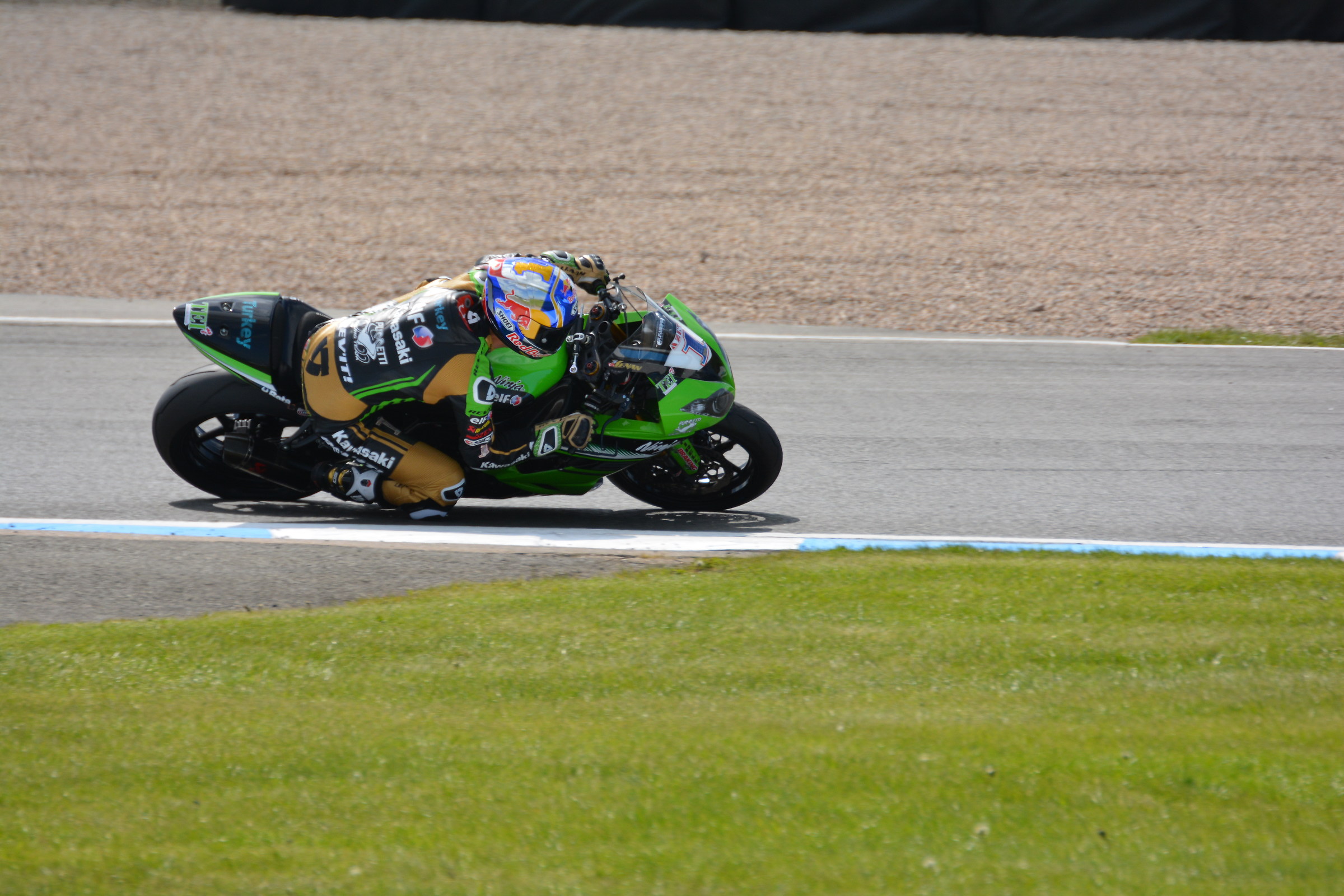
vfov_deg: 3.1
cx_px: 672
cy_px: 448
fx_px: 16799
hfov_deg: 4.6
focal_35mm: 450
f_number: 7.1
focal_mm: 300
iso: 400
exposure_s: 1/1600
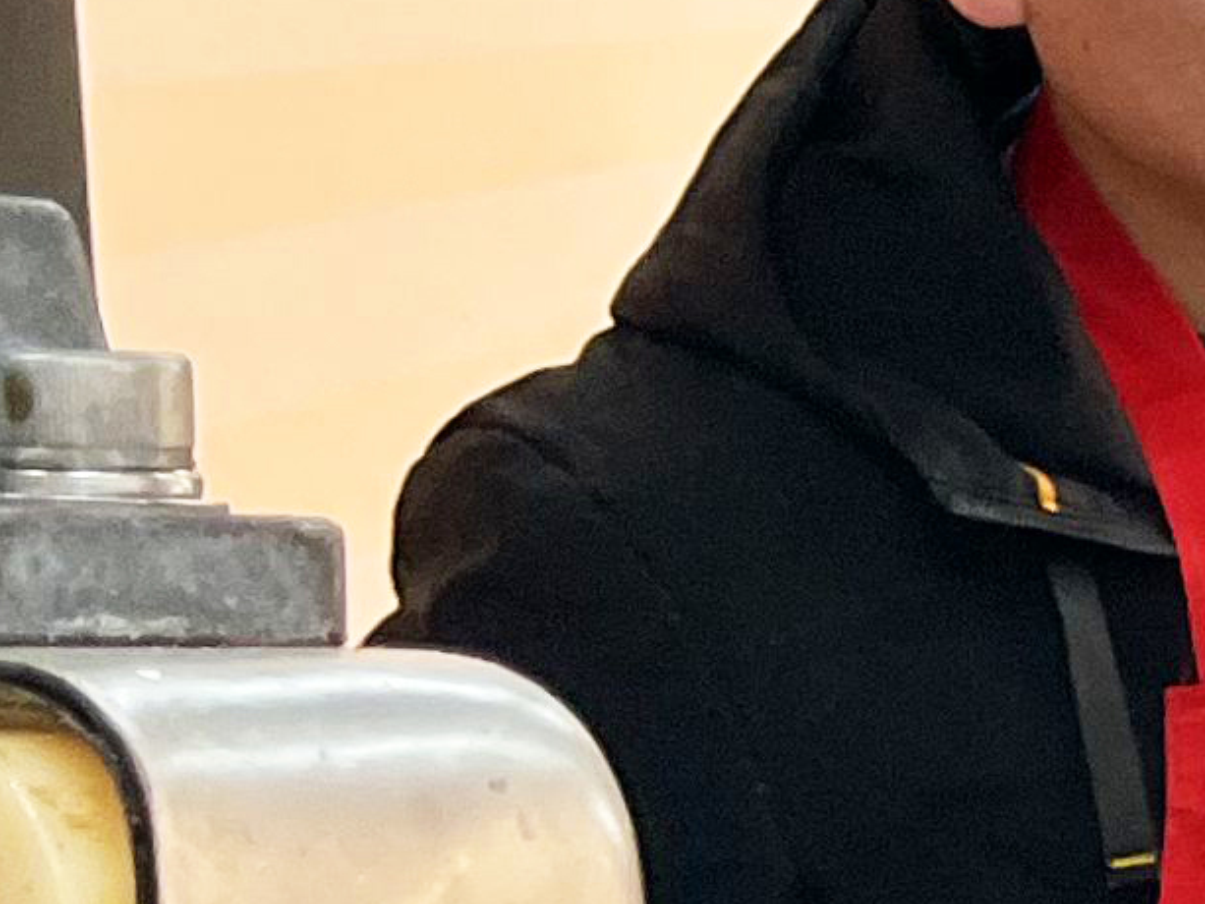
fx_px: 5954
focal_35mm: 171
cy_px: 1087
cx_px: 3532
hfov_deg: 9.3
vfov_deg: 8.6
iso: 125
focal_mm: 5.1
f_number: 1.6
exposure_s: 1/112
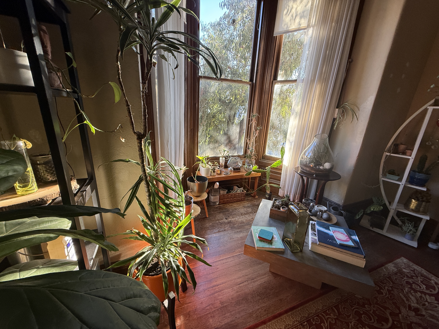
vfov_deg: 85.7
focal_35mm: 14
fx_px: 178
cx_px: 220
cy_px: 164
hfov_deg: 102.1
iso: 125
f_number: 2.2
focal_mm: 2.22
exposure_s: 1/99
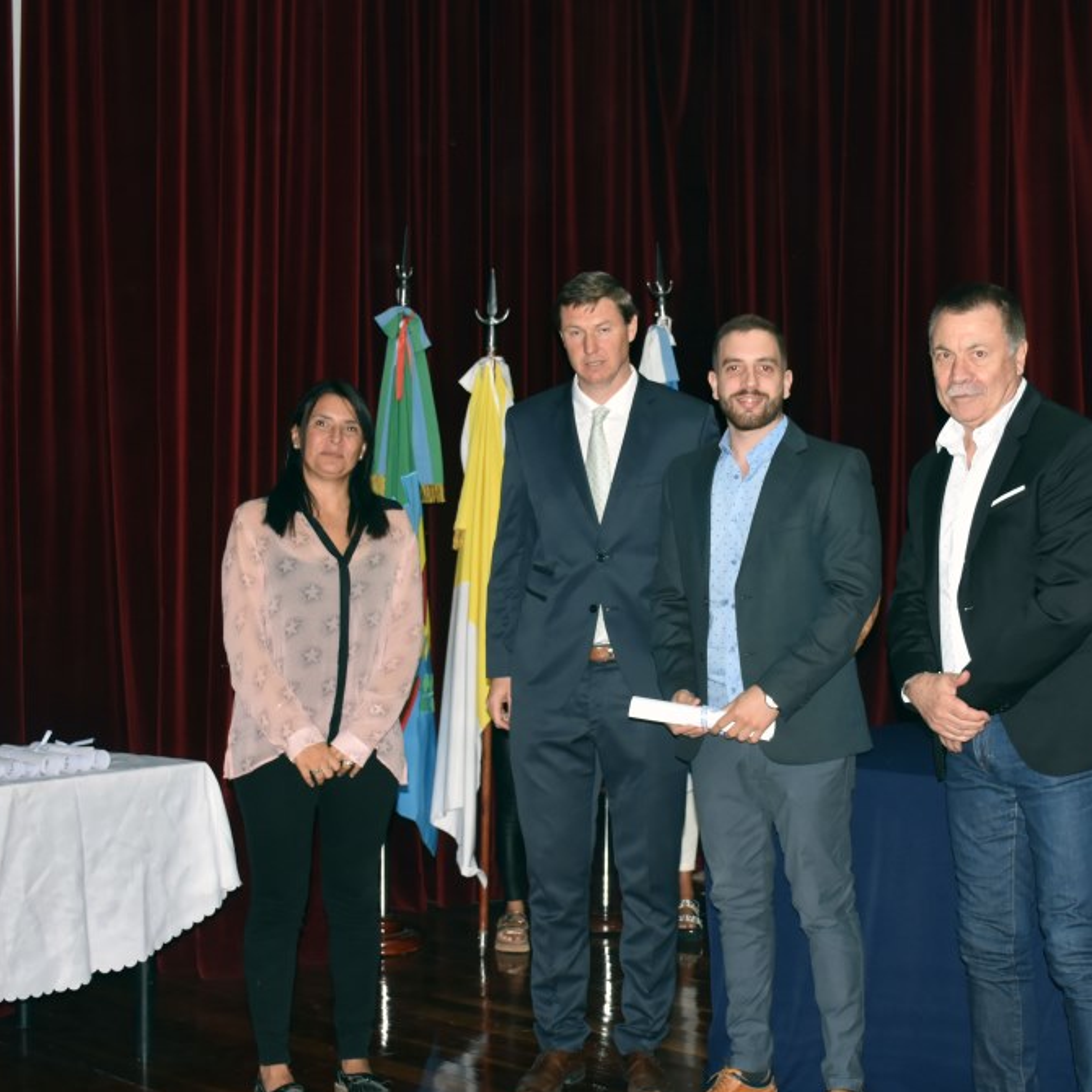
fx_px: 1879
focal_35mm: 53
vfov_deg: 32.4
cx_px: 688
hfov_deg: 32.2
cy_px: 544
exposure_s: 1/60
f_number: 5
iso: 800
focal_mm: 27
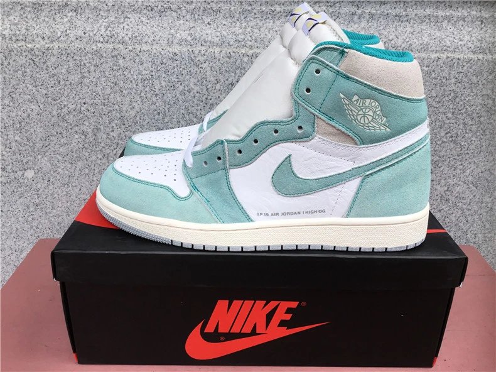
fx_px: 444
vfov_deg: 45.4
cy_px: 186
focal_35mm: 31
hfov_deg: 58.4
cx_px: 248
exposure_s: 1/448
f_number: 2.4
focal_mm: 3.3
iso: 25
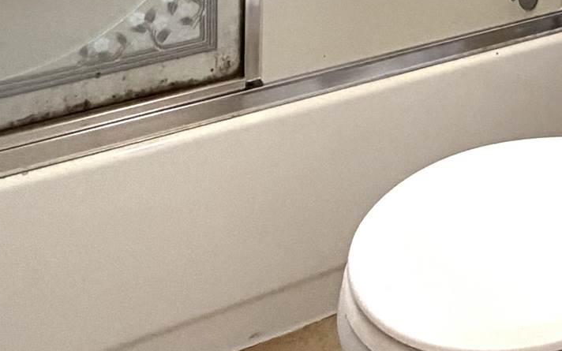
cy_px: -362
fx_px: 980
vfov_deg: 15.8
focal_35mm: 64
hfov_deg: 28.7
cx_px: 631
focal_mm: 2.22
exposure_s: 1/60
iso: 250
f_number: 2.2
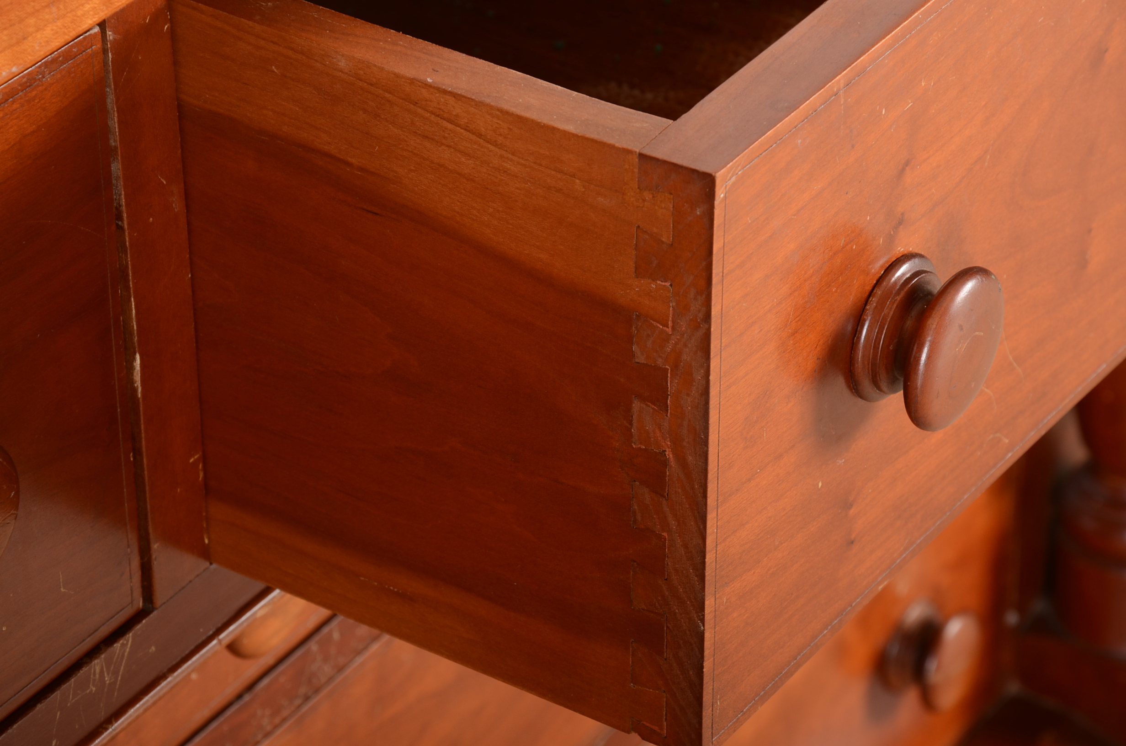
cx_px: 563
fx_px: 4916
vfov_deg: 8.7
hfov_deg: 13.1
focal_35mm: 158
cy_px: 373
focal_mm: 105
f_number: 11
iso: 160
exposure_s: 1/200
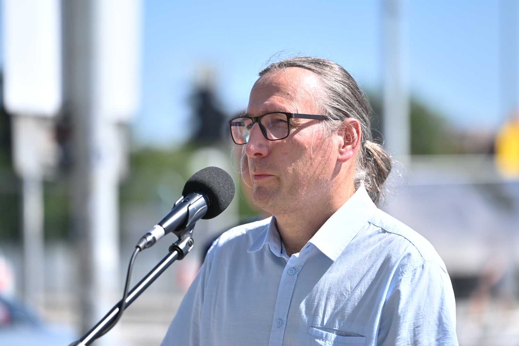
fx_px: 2595
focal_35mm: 180
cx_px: 260
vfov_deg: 7.6
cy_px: 173
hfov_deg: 11.4
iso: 140
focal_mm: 180
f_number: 2.8
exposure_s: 1/2000
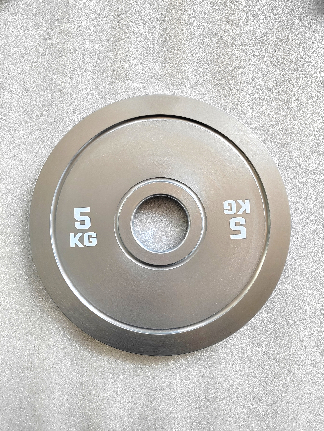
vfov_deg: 65.3
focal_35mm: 27
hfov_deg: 51.4
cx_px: 162
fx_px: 337
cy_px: 216
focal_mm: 5.52
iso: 224
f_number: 1.9
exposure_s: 1/100
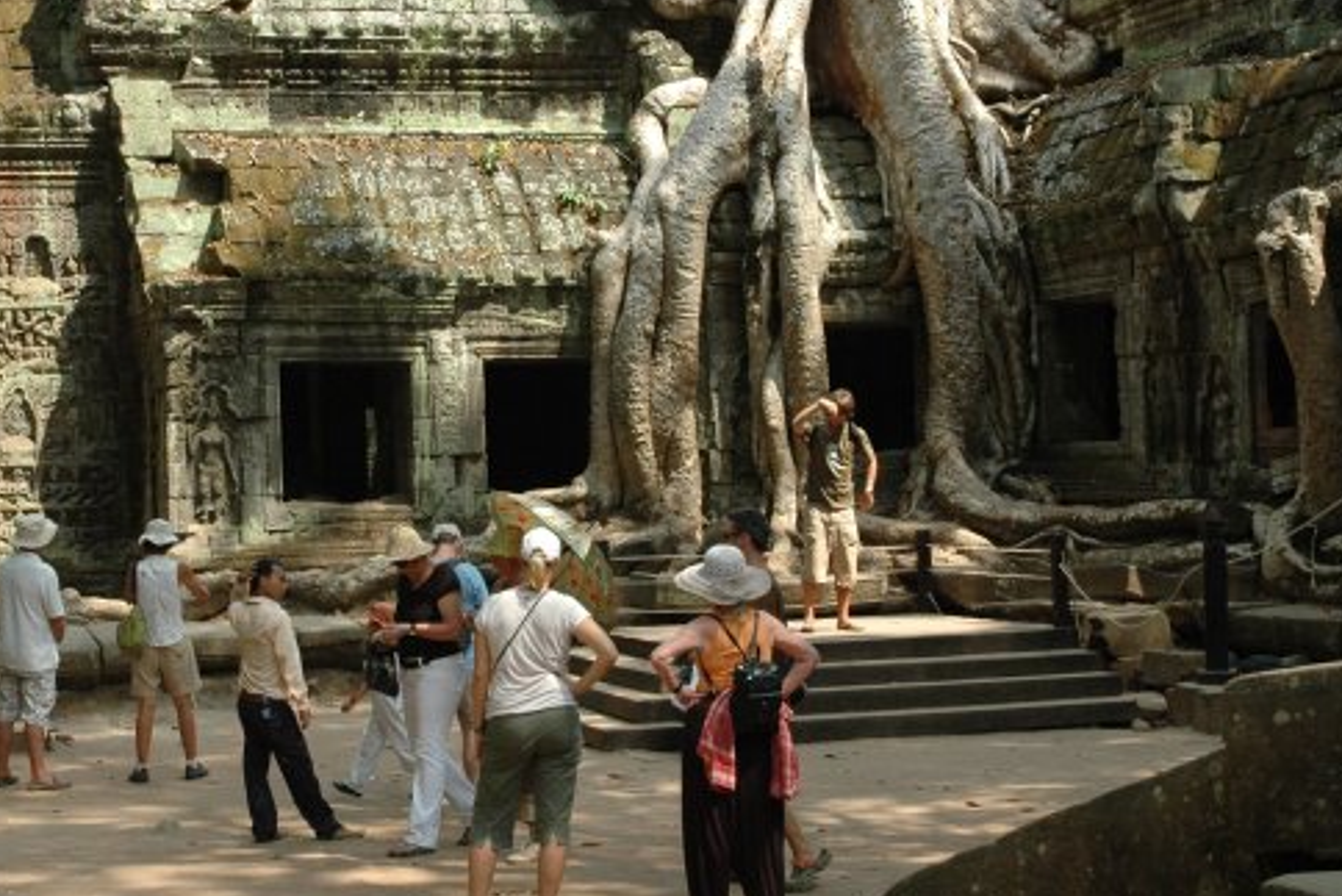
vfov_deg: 21.0
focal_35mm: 65
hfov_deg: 30.7
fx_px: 2414
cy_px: 424
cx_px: 408
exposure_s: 1/250
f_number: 8
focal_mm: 29
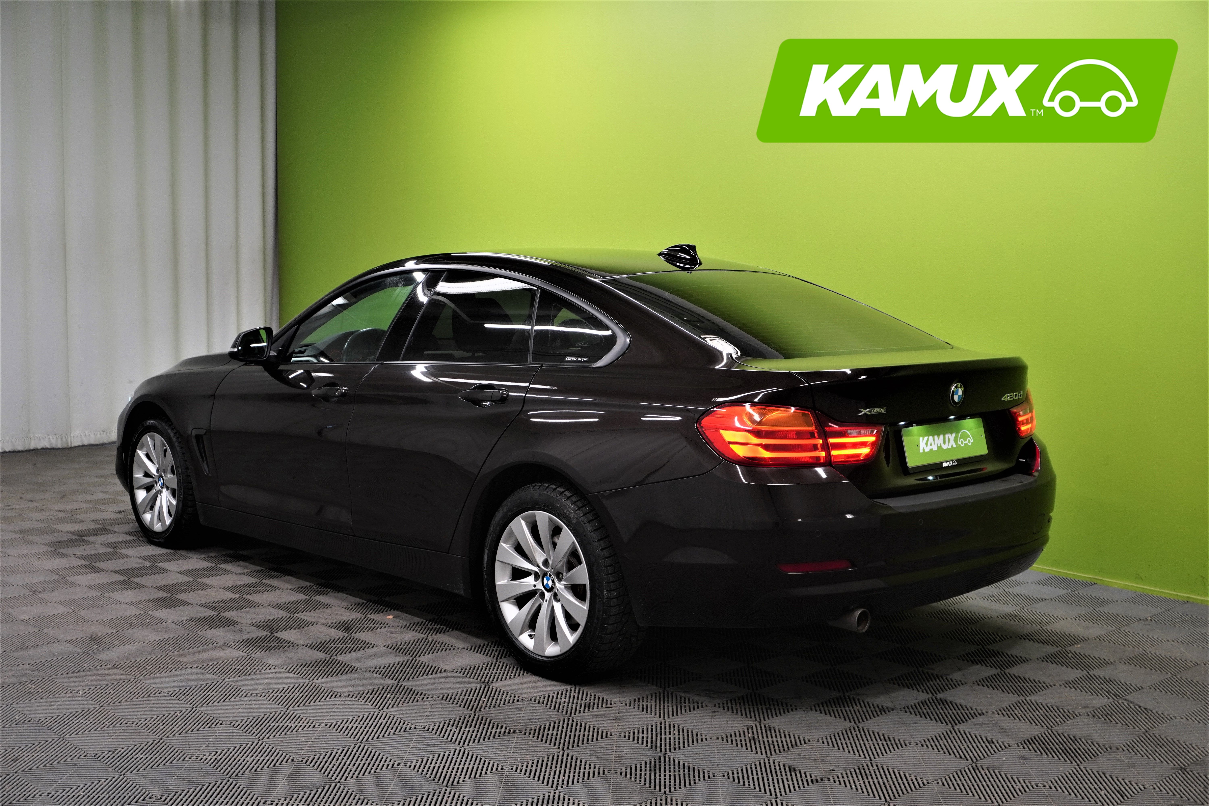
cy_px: 403
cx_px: 604
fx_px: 1360
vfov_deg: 33.0
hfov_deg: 47.9
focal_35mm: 40
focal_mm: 27
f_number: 7.1
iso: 320
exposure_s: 1/20
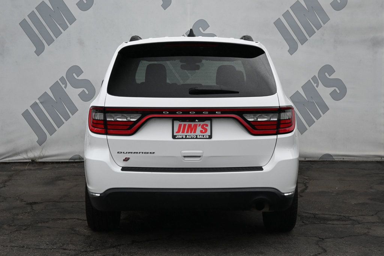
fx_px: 704
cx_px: 192
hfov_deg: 30.5
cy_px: 128
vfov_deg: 20.6
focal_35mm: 66
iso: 400
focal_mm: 44
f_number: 6
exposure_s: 1/250
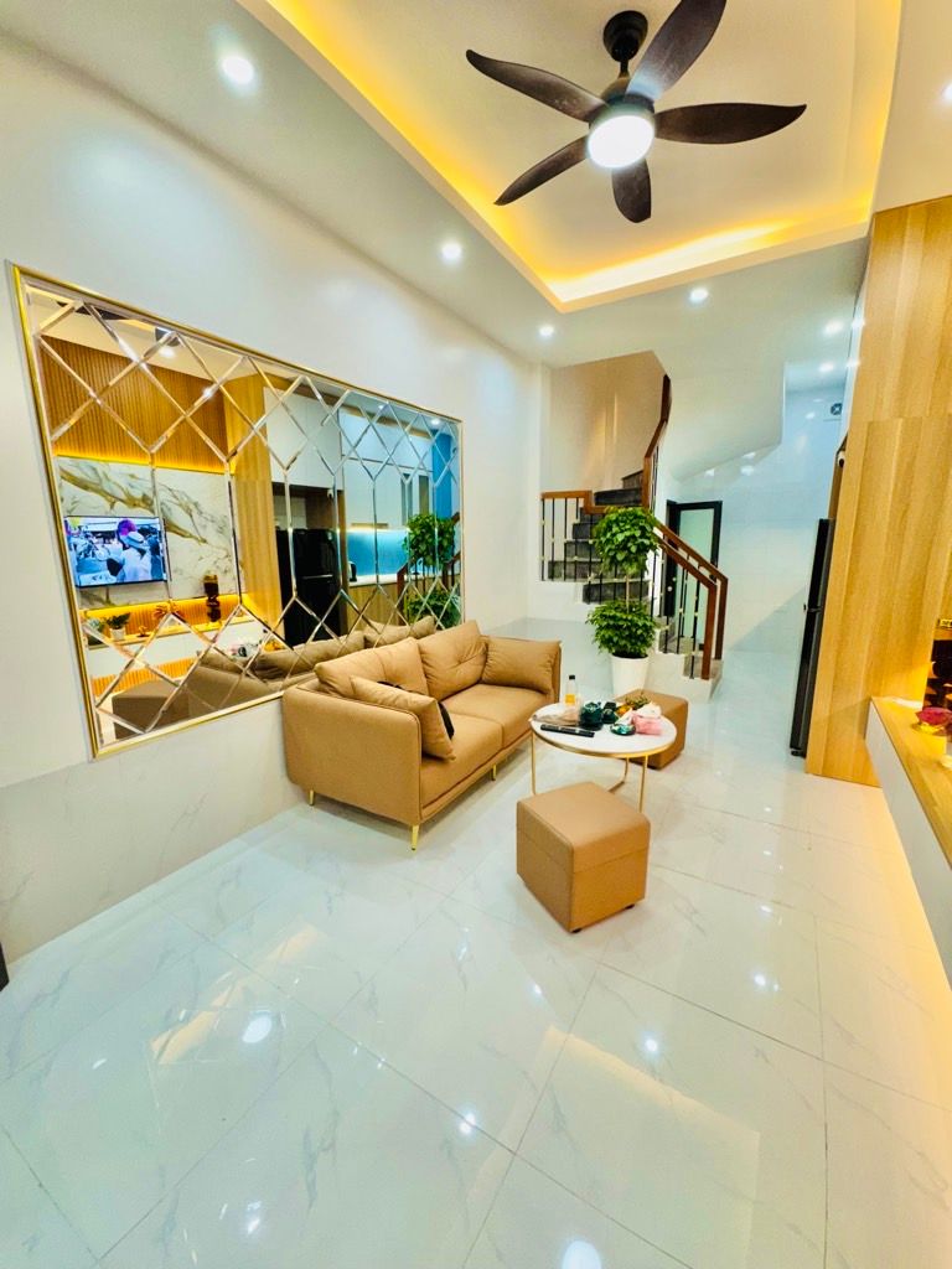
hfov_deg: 85.7
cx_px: 476
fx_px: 513
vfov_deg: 102.1
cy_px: 634
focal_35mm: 14
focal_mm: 2.22
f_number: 2.2
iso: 200
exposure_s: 1/100
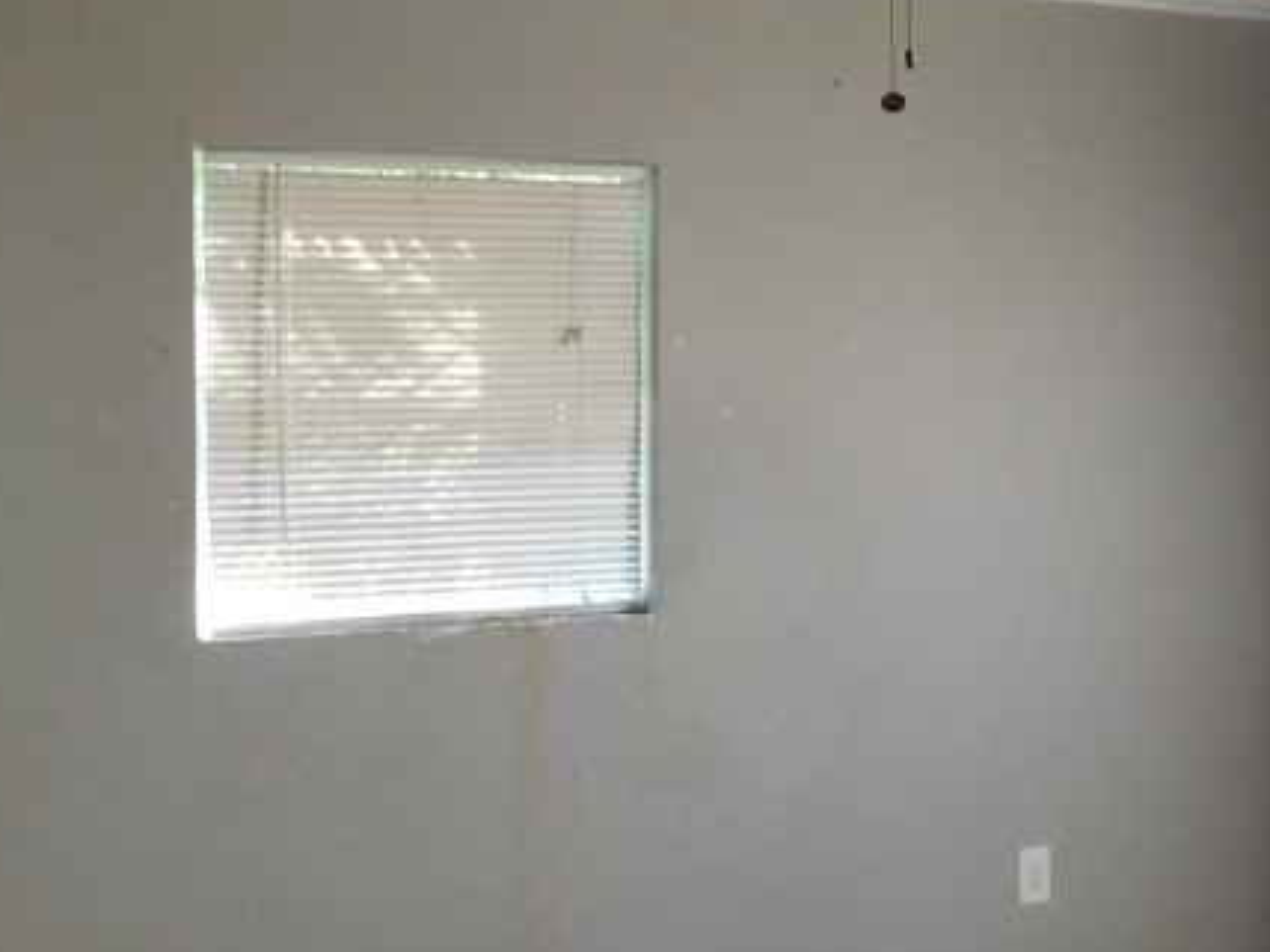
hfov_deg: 34.2
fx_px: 2018
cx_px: 952
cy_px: 400
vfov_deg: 26.5
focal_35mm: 55
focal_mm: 4
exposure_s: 1/30
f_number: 3
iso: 400
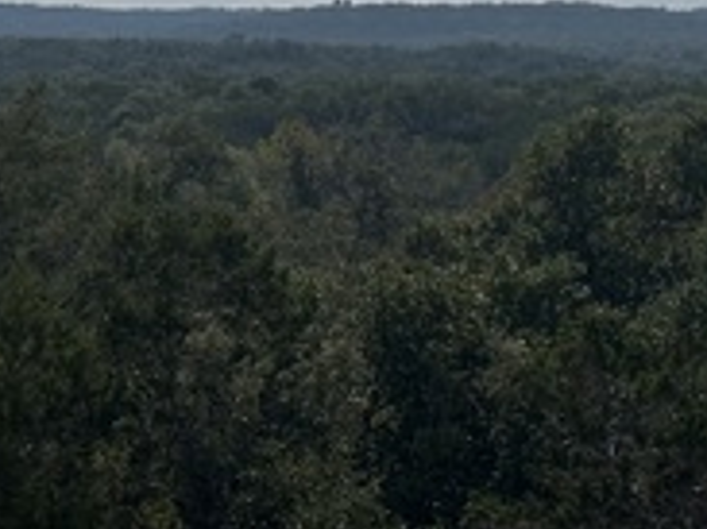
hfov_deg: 11.6
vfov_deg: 8.6
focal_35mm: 168
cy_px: -266
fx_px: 3429
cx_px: 742
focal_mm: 6.86
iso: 50
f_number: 1.78
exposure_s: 1/18868
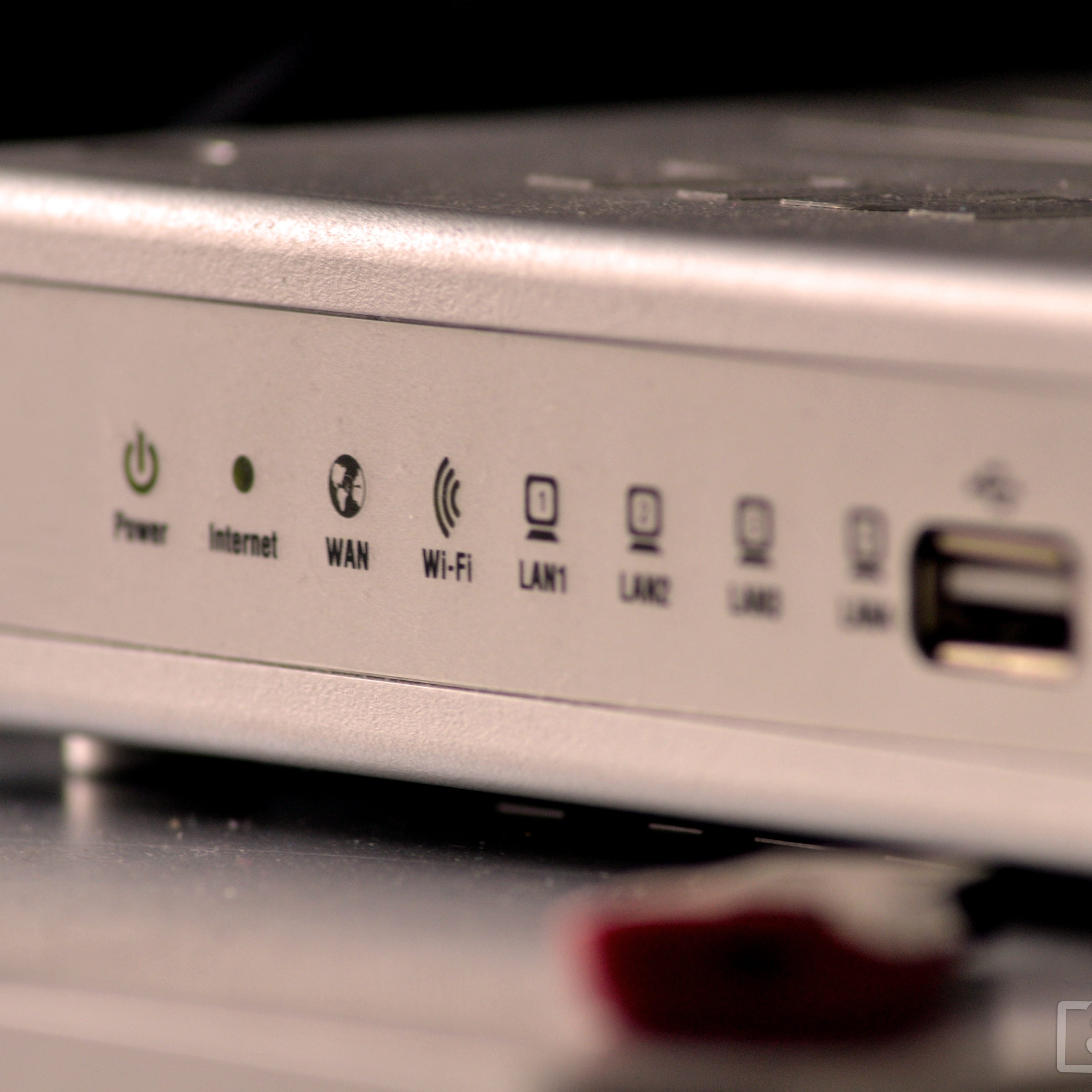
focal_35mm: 345
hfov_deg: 5.1
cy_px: 545
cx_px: 456
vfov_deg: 5.1
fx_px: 12313
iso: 800
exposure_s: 1/60
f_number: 9
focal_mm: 180
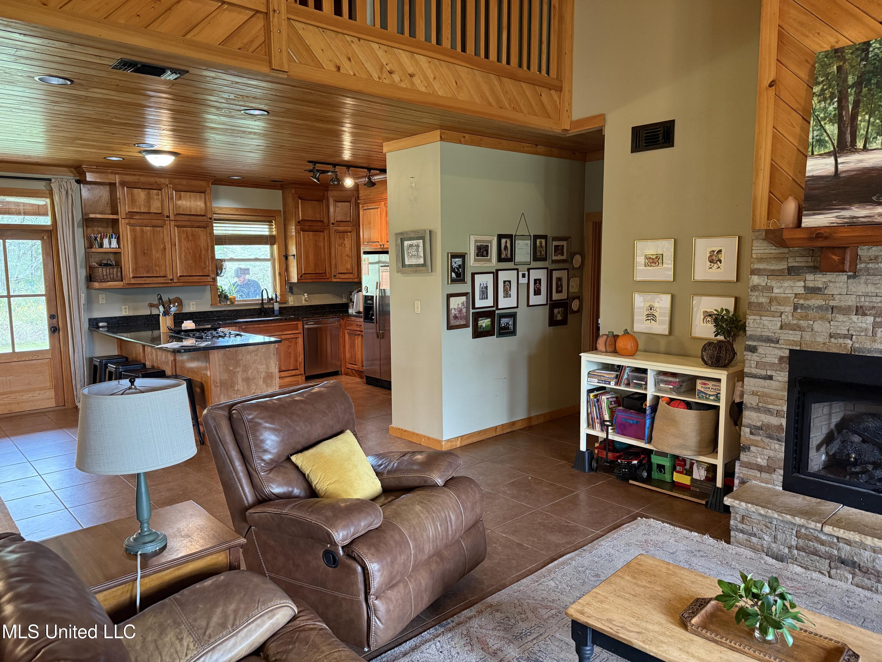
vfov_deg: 56.8
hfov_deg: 71.6
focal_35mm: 24
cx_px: 441
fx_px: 612
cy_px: 331
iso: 400
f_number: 1.78
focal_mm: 6.76
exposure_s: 1/60
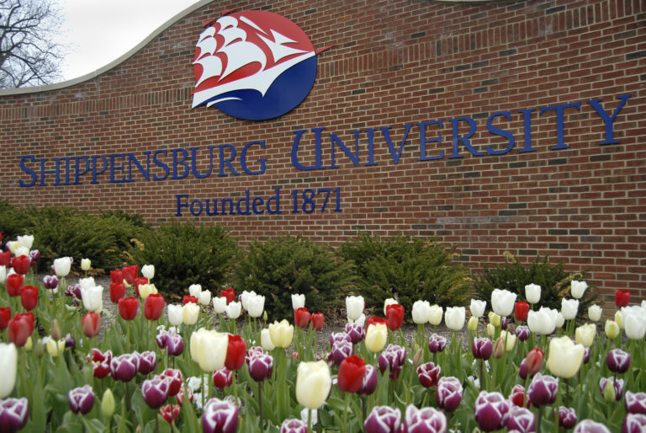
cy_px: 216
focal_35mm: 27
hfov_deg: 67.3
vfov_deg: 48.0
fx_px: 485
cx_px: 323
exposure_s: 1/500
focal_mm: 18
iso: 200
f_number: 4
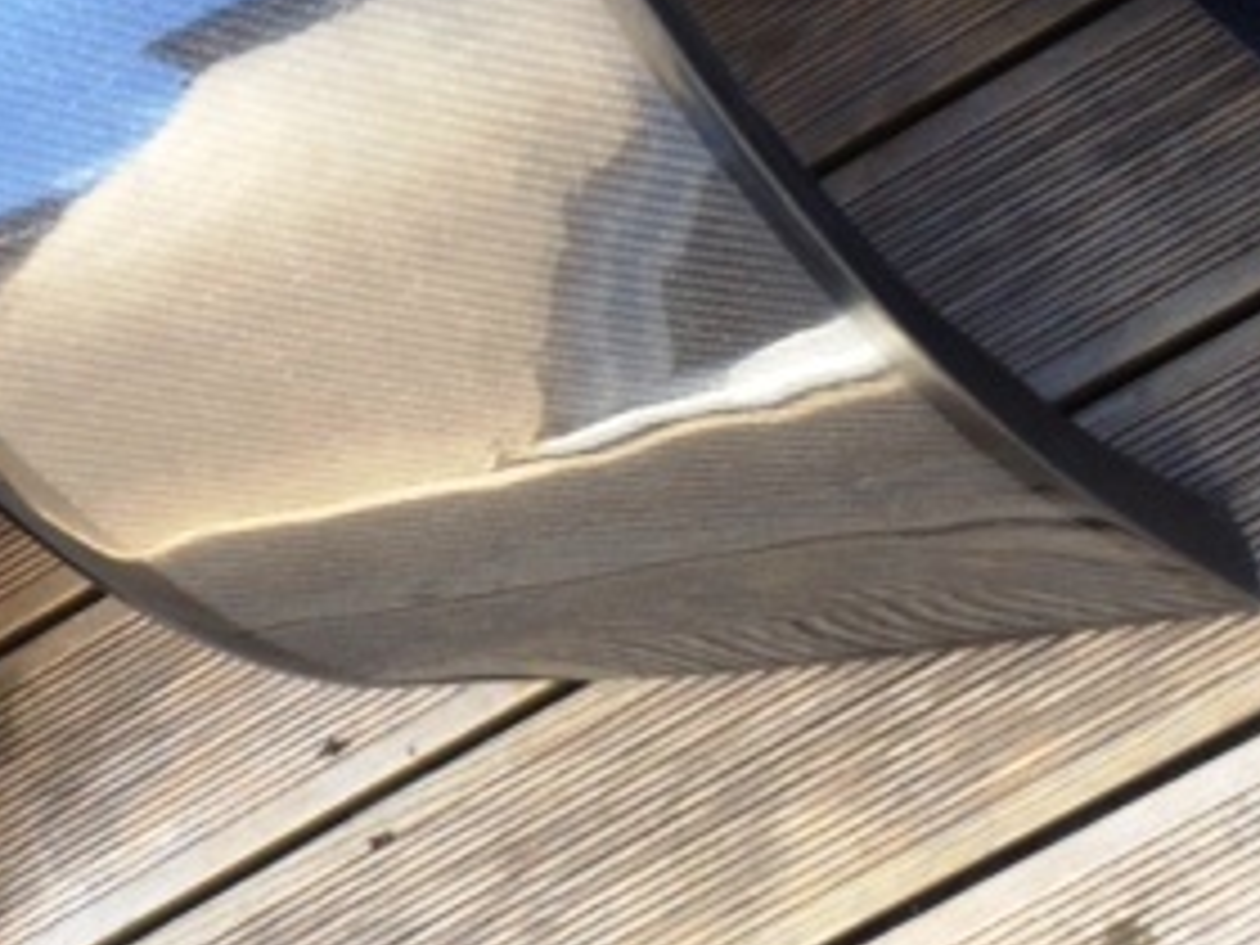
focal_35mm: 80
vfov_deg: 18.3
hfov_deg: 24.3
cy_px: 216
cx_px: 454
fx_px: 2912
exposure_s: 1/120
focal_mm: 4.28
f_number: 2.4
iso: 50
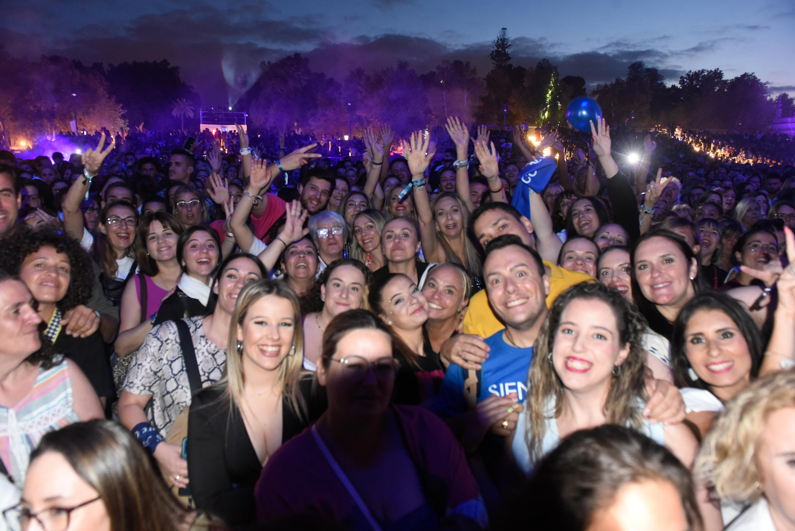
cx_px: 398
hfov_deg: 73.7
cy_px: 266
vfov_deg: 53.2
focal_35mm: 24
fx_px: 530
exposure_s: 1/25
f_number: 4
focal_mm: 24
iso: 4000
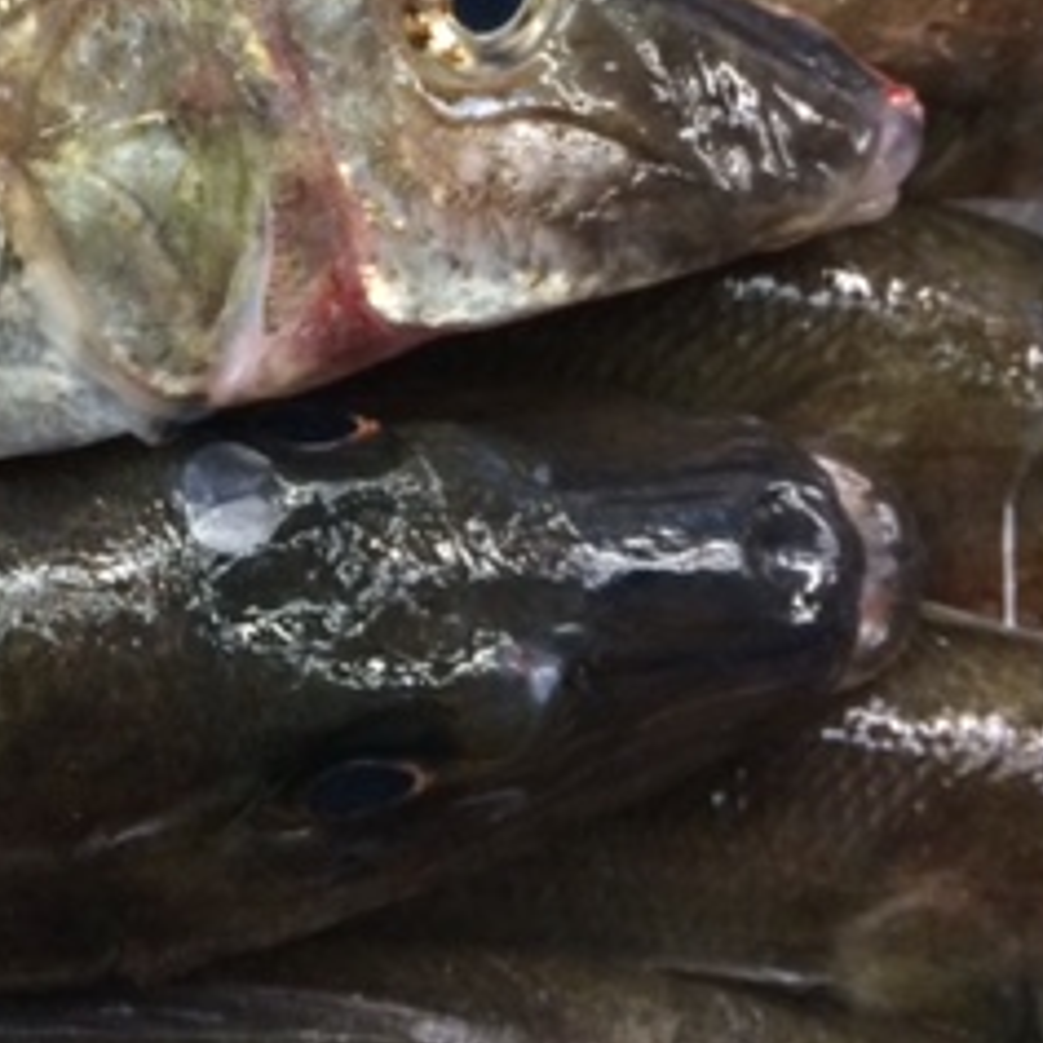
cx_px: 49
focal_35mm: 72
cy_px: 18
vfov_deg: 23.1
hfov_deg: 23.2
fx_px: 2454
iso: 200
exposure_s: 1/33
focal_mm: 4.12
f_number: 2.2
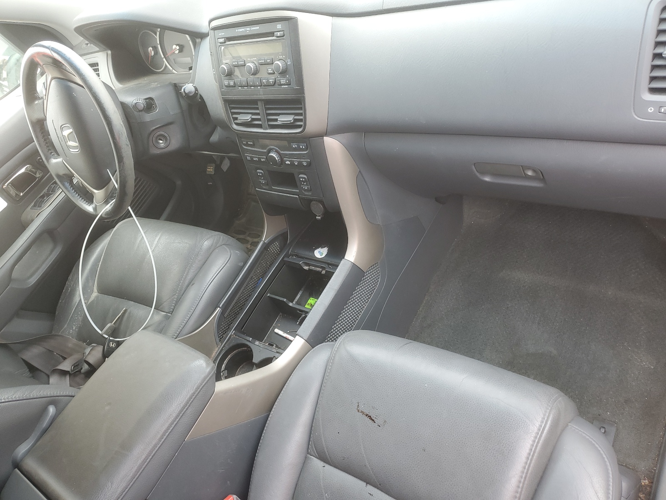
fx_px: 500
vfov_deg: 53.1
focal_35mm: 26
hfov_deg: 67.3
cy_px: 250
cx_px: 333
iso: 56
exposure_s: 1/120
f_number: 1.5
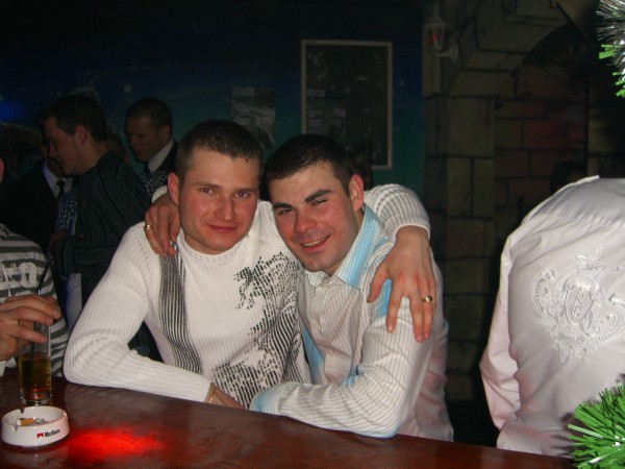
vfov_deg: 37.7
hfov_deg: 49.0
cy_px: 234
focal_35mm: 38
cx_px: 312
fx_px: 686
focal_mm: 7.9
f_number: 2.8
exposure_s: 1/60
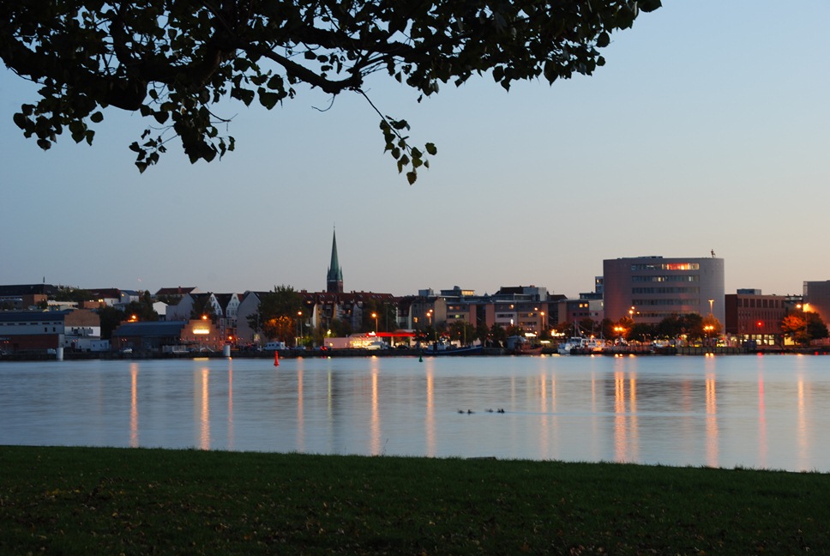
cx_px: 415
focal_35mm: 82
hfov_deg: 24.6
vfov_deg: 16.6
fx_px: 1904
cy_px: 278
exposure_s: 4
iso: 100
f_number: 11
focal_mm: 55
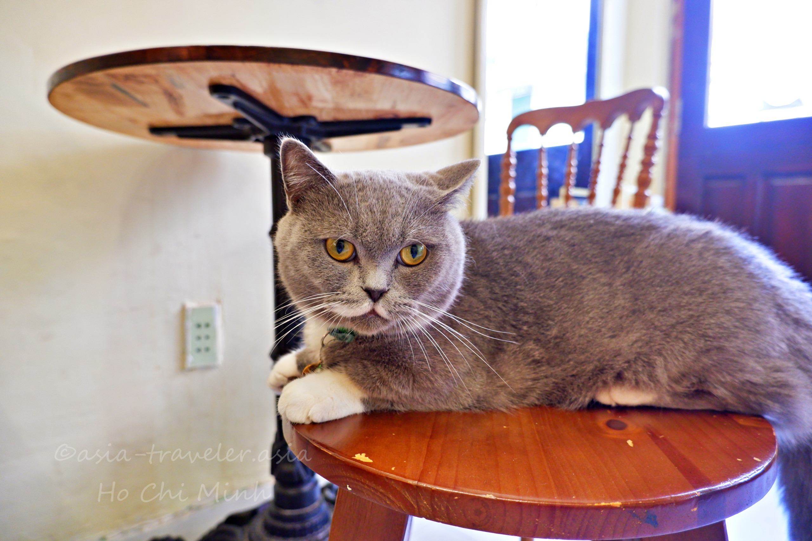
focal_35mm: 23
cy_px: 270
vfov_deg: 55.1
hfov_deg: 76.1
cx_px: 406
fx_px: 519
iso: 1600
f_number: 3.5
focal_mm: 15
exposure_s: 1/34
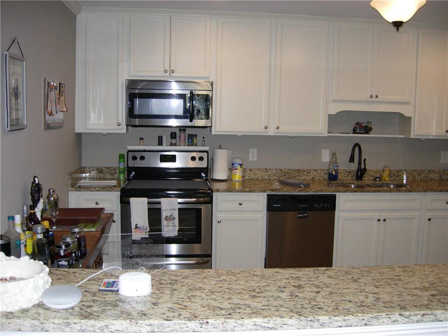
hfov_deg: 51.4
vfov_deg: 39.7
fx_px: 466
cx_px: 224
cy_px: 168
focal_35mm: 36
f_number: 2.7
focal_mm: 7.5
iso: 133
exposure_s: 1/121
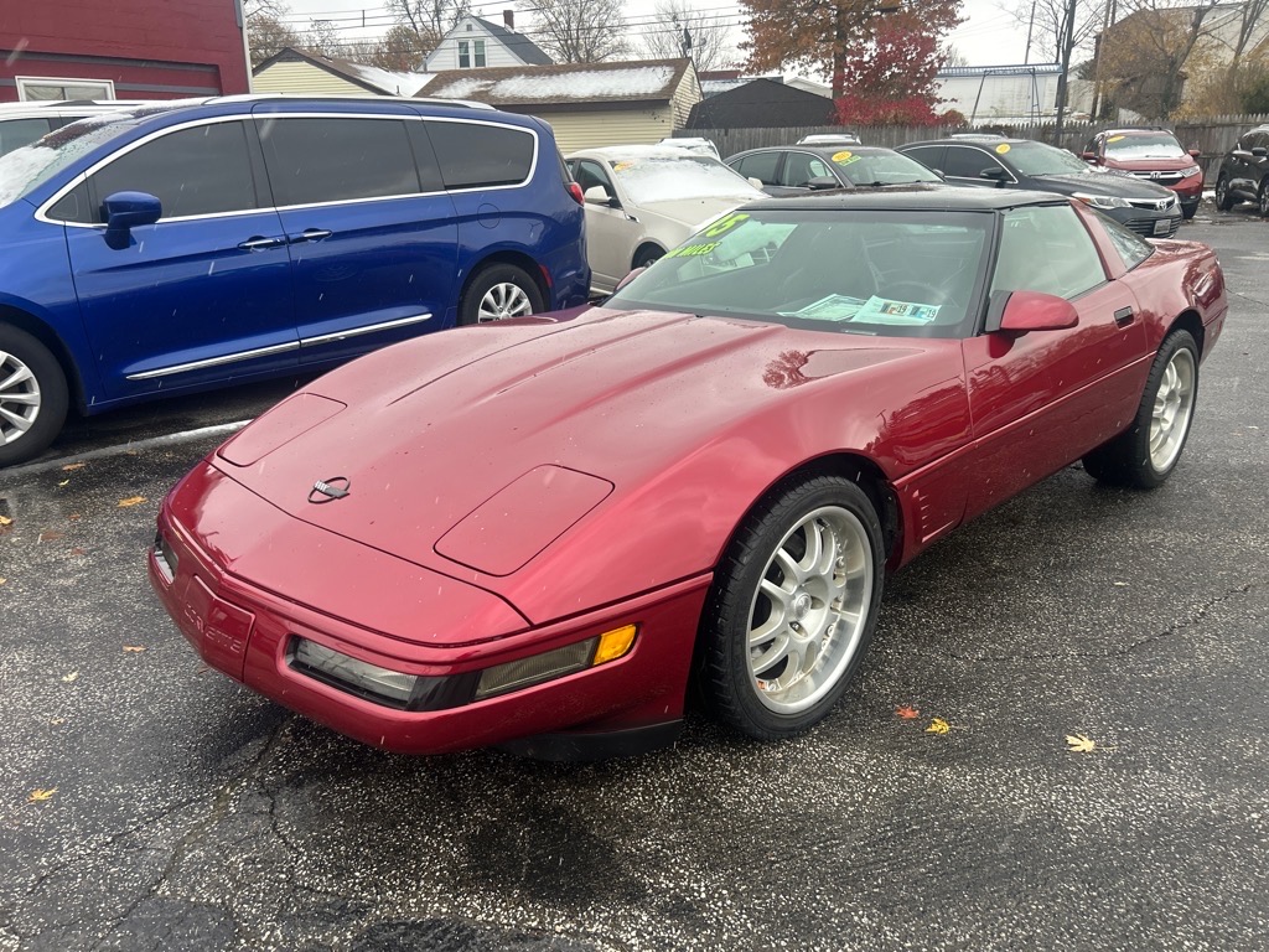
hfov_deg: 67.3
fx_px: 953
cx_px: 634
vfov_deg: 53.1
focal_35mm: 26
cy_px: 476
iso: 80
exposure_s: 1/120
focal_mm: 5.7
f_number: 1.5
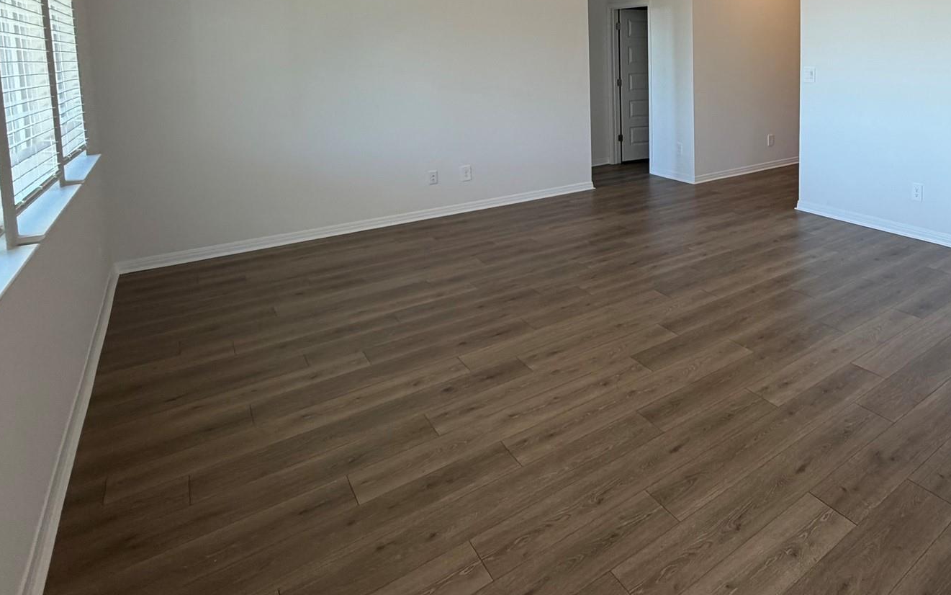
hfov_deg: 72.2
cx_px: 706
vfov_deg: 49.4
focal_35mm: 23
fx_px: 596
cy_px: 105
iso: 100
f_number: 2.2
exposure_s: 1/120
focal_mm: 2.22
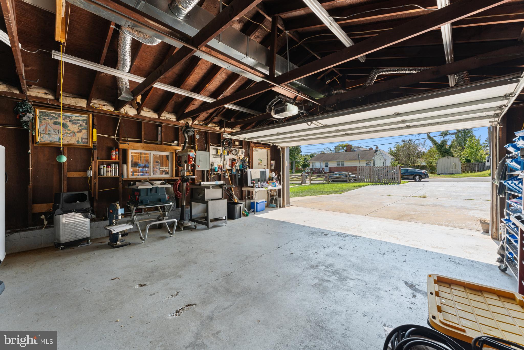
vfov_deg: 81.2
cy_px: 175
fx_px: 204
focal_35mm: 14
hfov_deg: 104.3
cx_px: 262
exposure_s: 1/13
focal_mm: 14
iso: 320
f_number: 11
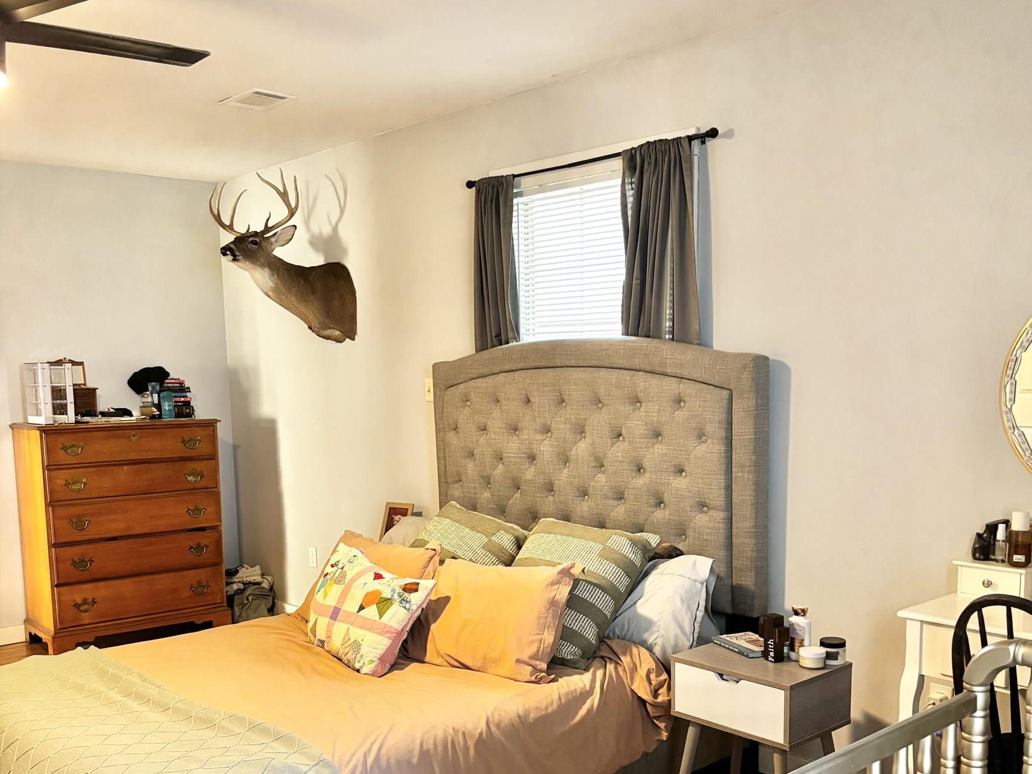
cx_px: 518
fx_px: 1043
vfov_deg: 40.3
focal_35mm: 35
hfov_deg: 52.6
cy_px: 508
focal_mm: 5.96
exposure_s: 1/60
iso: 500
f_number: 1.6
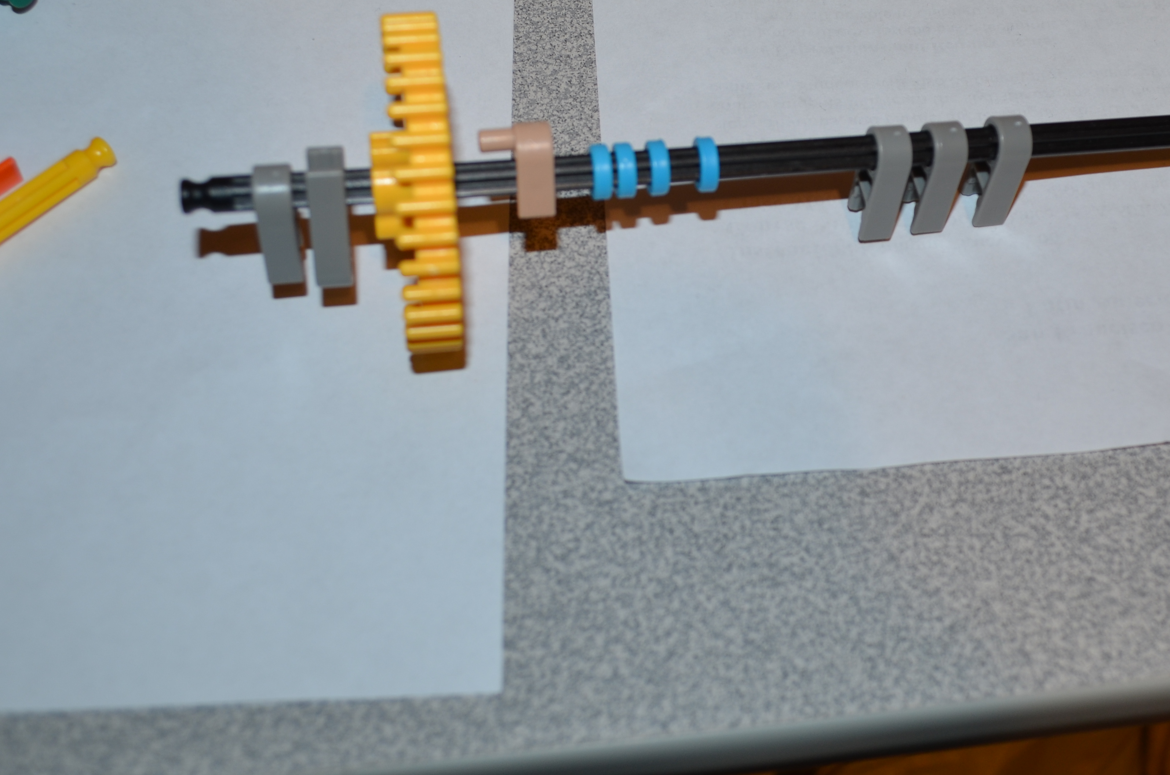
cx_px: 737
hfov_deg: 38.7
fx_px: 1654
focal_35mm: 51
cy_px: 269
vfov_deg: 26.2
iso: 200
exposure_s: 1/30
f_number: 5.6
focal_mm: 22
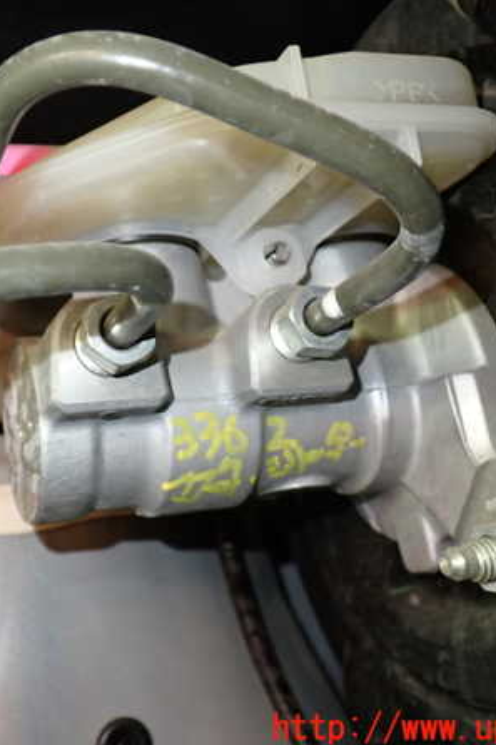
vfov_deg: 46.4
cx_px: 149
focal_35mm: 42
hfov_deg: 31.5
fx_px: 869
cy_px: 374
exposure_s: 1/30
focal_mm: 5.4
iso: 250
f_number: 2.3
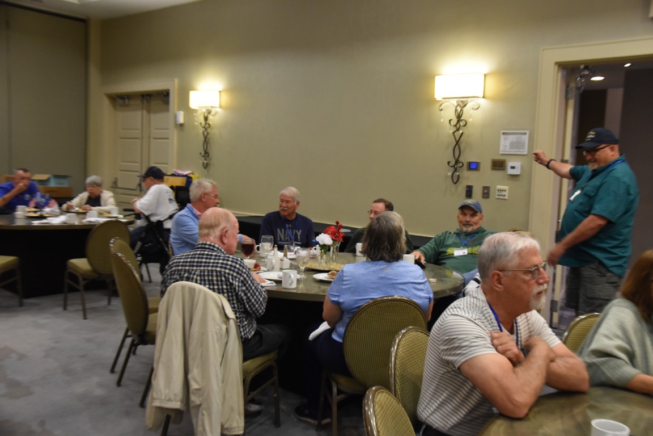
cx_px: 326
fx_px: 599
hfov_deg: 57.2
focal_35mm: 33
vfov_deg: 40.0
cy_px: 218
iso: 1600
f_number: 3.8
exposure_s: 1/60
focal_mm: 22
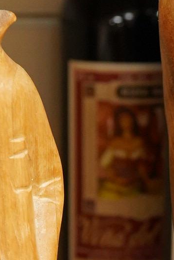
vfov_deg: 12.2
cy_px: 250
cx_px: 227
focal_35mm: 167
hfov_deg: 8.1
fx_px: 1209
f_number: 5.6
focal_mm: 30
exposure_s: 1/100
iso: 2500
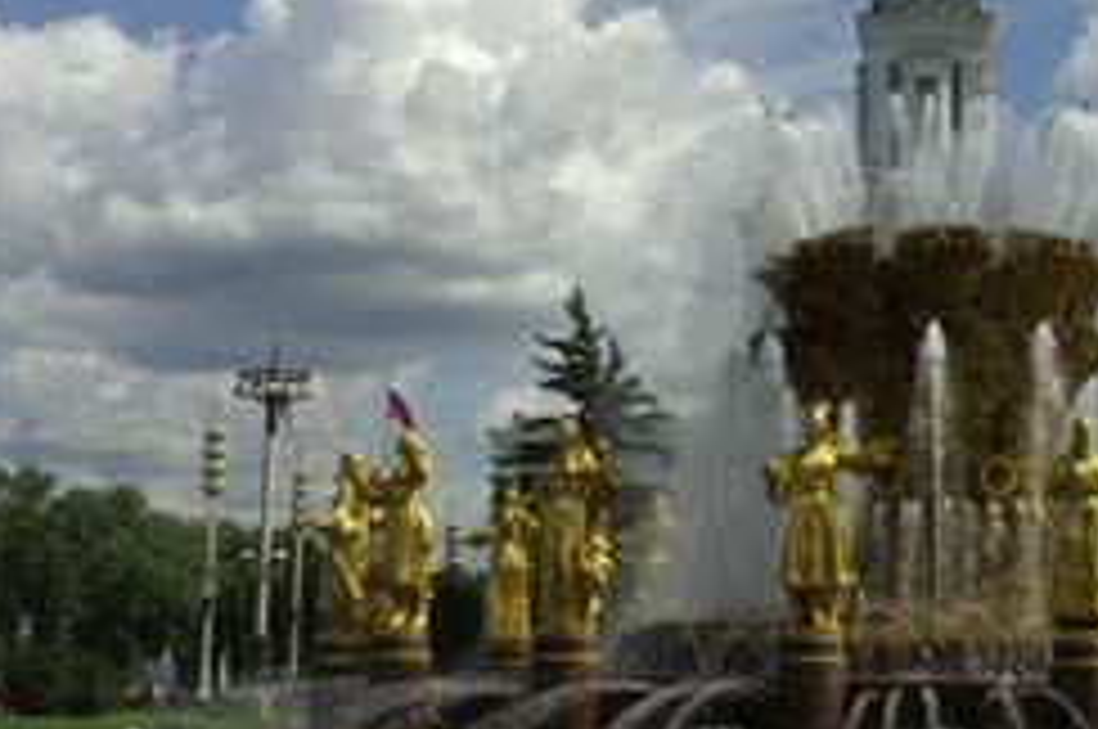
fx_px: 2528
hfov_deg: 24.2
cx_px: 842
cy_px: 119
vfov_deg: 16.3
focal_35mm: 83
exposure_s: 1/3000
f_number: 16
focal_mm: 30
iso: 1600
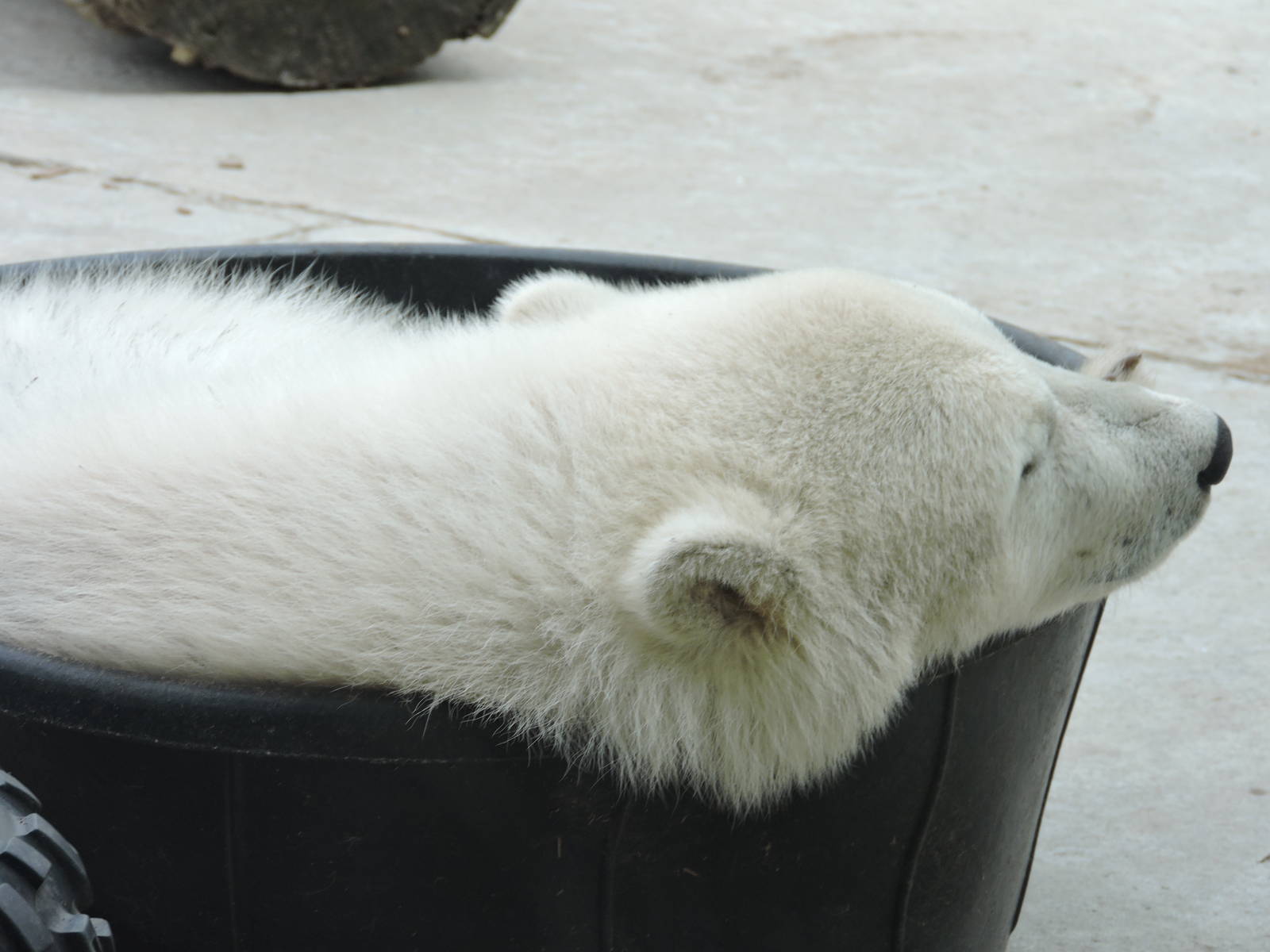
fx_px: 8255
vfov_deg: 6.6
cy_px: 476
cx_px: 635
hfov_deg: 8.8
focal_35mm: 225
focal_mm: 40.1
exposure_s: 1/200
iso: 100
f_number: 4.6
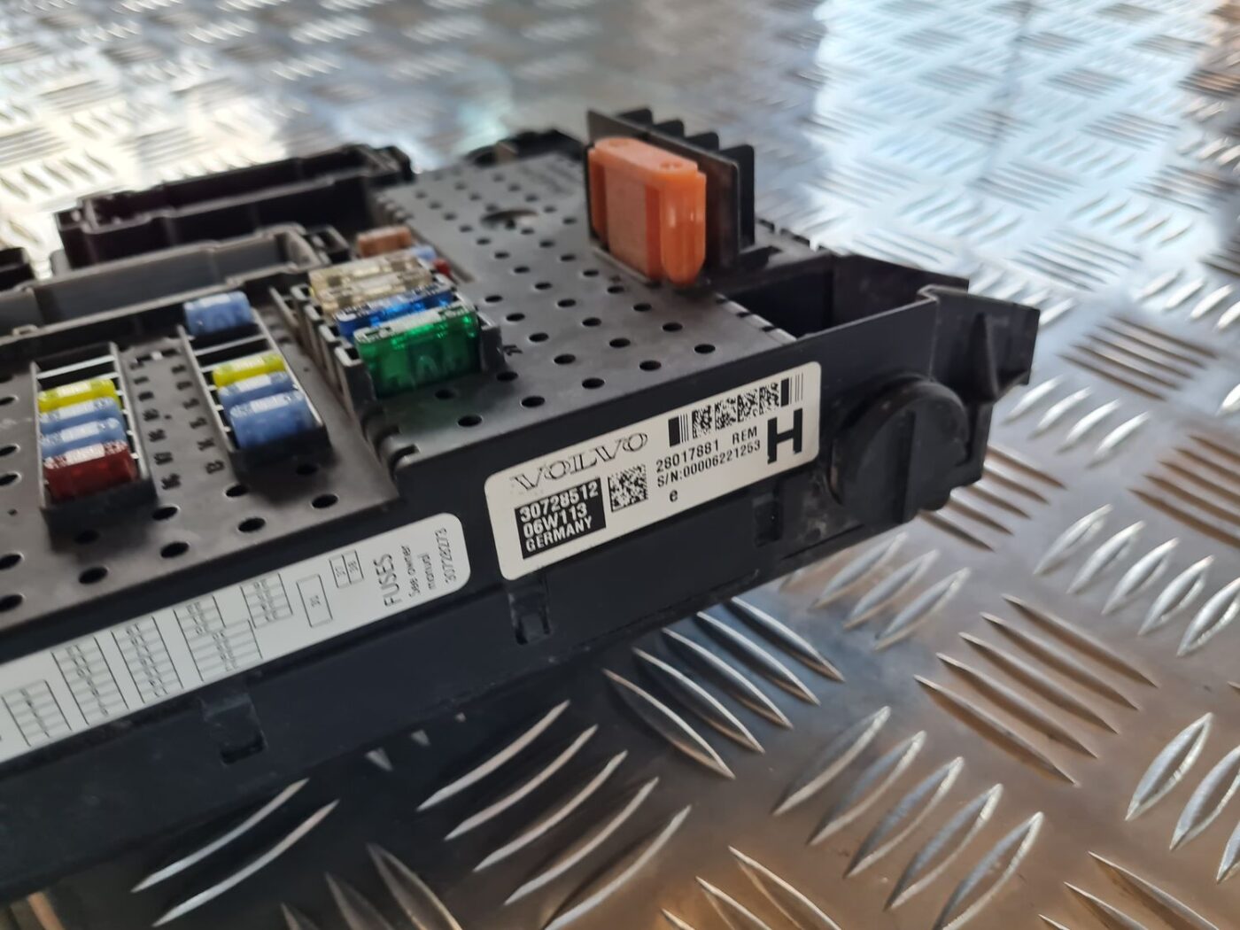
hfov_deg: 67.3
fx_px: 931
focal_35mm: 26
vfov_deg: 53.1
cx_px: 620
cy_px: 465
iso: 125
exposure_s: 1/100
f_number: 1.8
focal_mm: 5.4
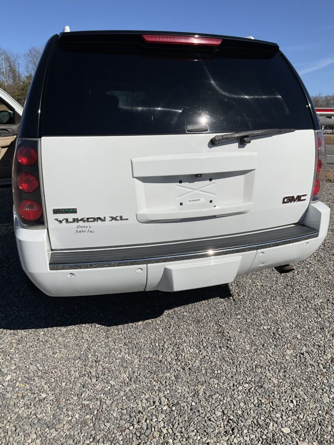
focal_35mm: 29
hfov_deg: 48.2
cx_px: 167
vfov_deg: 61.7
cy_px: 222
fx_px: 373
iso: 16
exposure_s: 1/5814
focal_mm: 3
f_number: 1.8
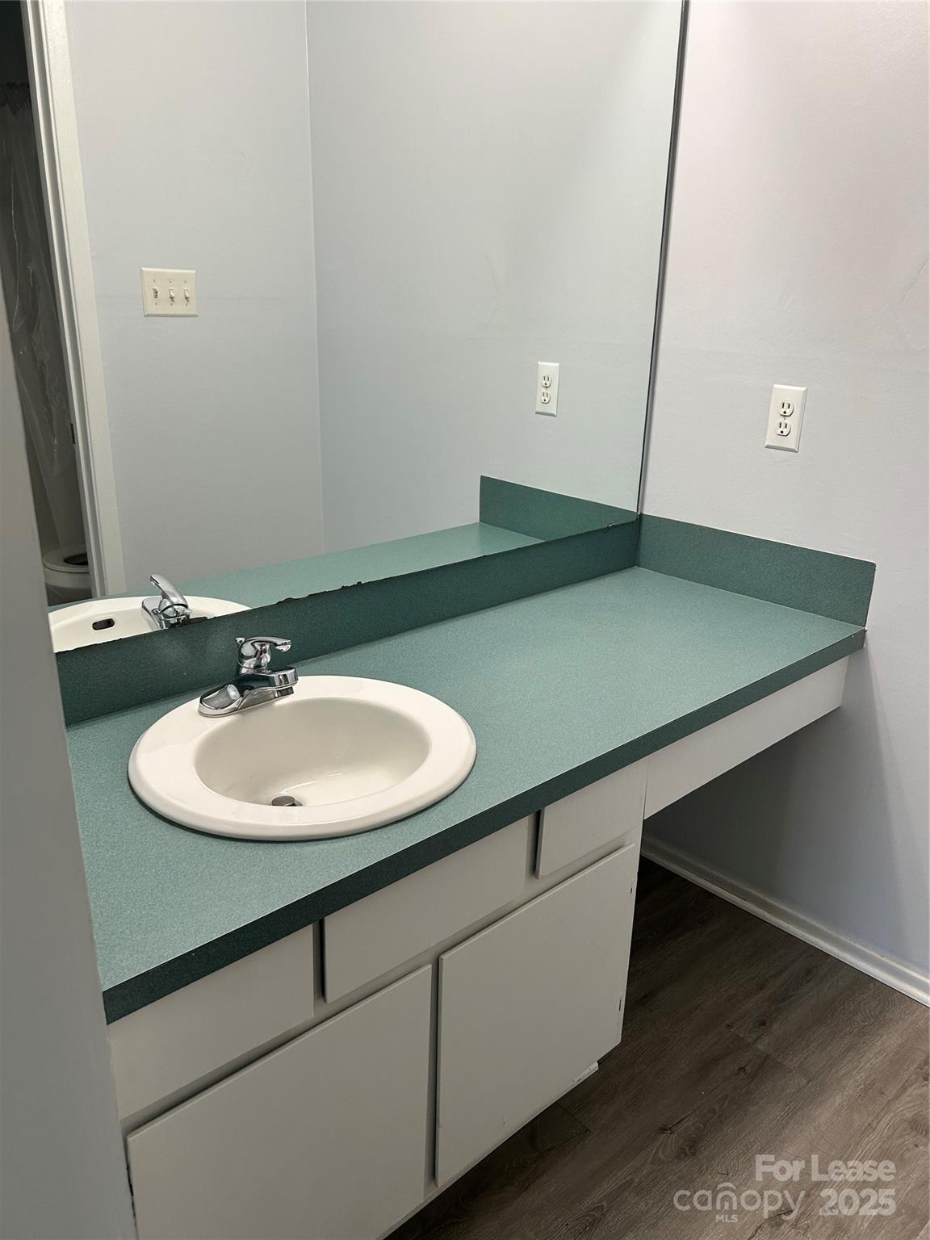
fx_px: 931
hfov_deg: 53.1
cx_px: 465
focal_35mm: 26
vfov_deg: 67.3
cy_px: 620
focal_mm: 5.7
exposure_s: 1/60
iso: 80
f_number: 1.5
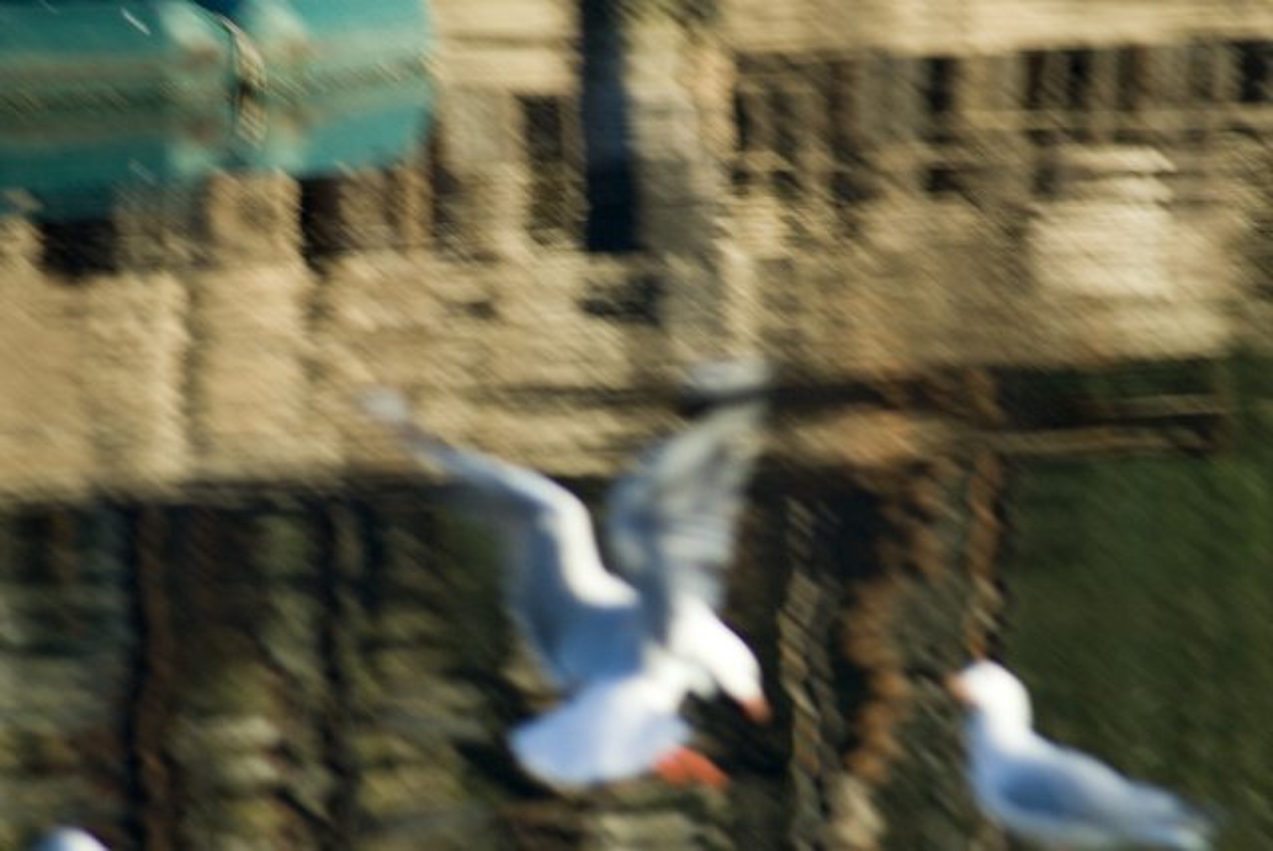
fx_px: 14334
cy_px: 426
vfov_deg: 3.4
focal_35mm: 405
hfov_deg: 5.1
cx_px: 636
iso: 100
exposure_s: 1/125
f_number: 5.6
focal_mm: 270
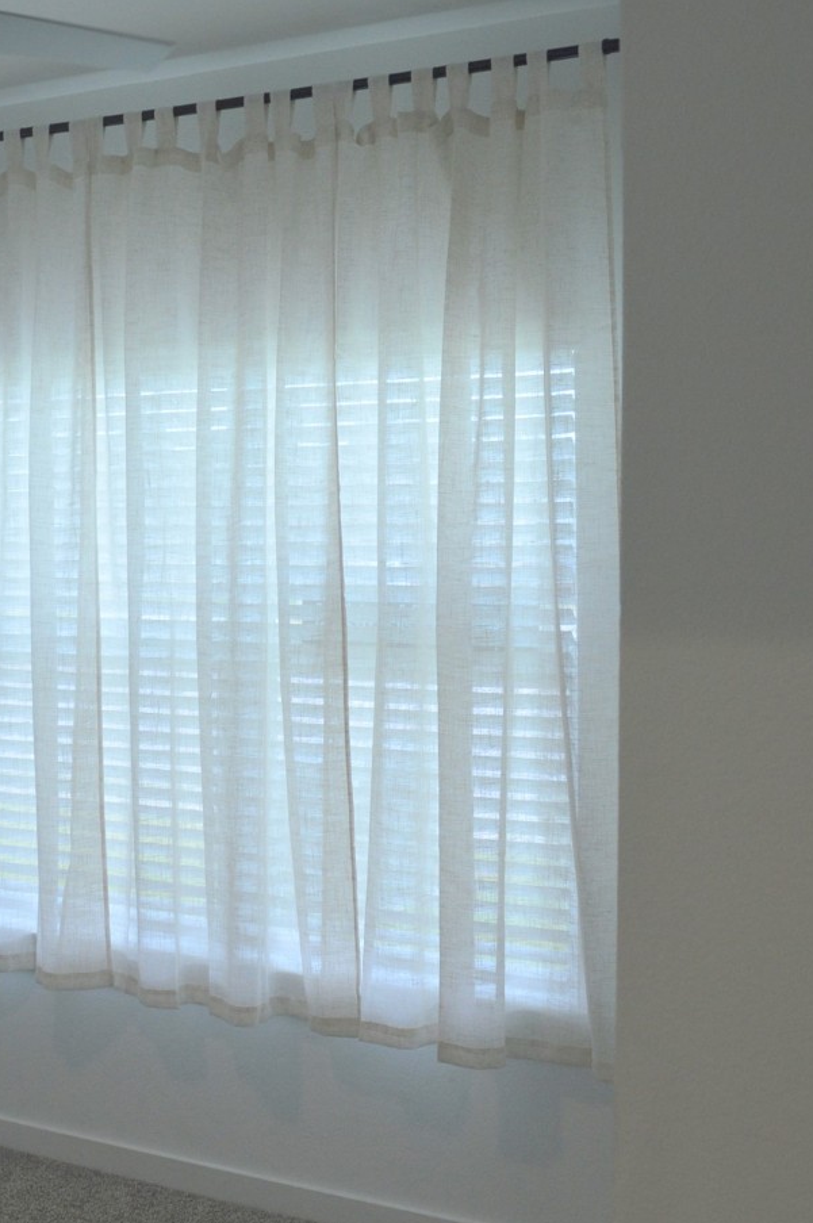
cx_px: 179
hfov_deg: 26.0
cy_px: 583
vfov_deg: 38.9
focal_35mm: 51
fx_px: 1731
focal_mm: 20
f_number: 5.6
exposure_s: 1/125
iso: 400
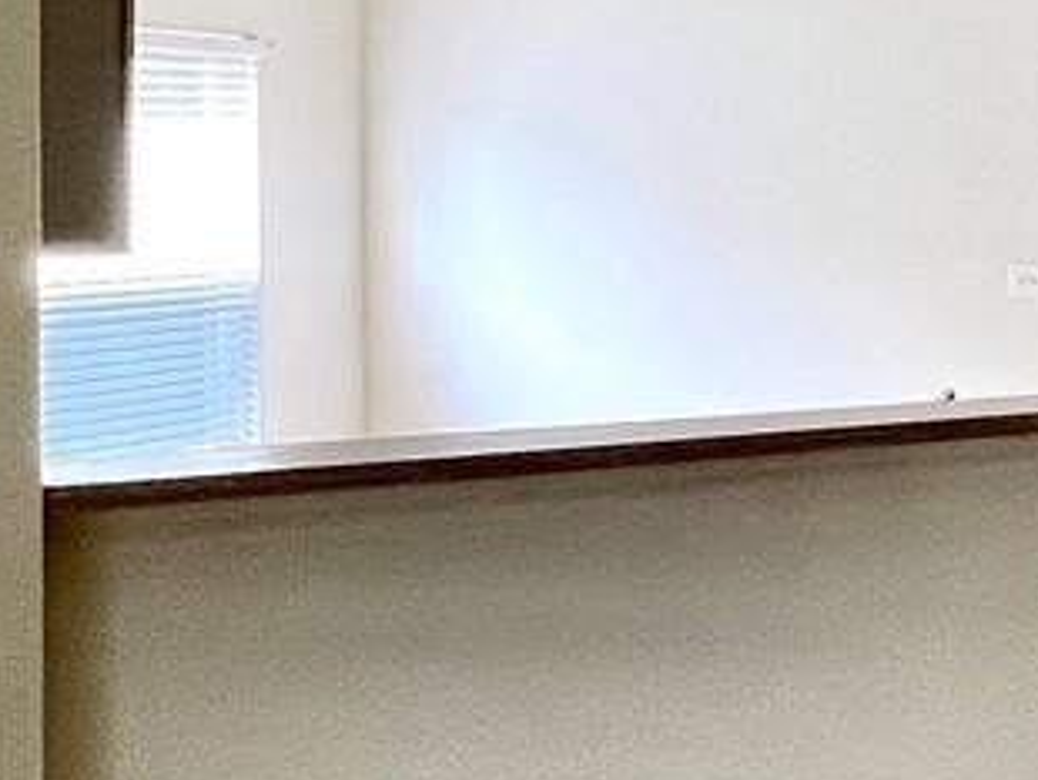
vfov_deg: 21.8
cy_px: 204
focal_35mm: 67
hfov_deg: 21.5
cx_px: 1758
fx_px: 2011
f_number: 1.8
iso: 125
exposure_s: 1/60
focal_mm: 1.57
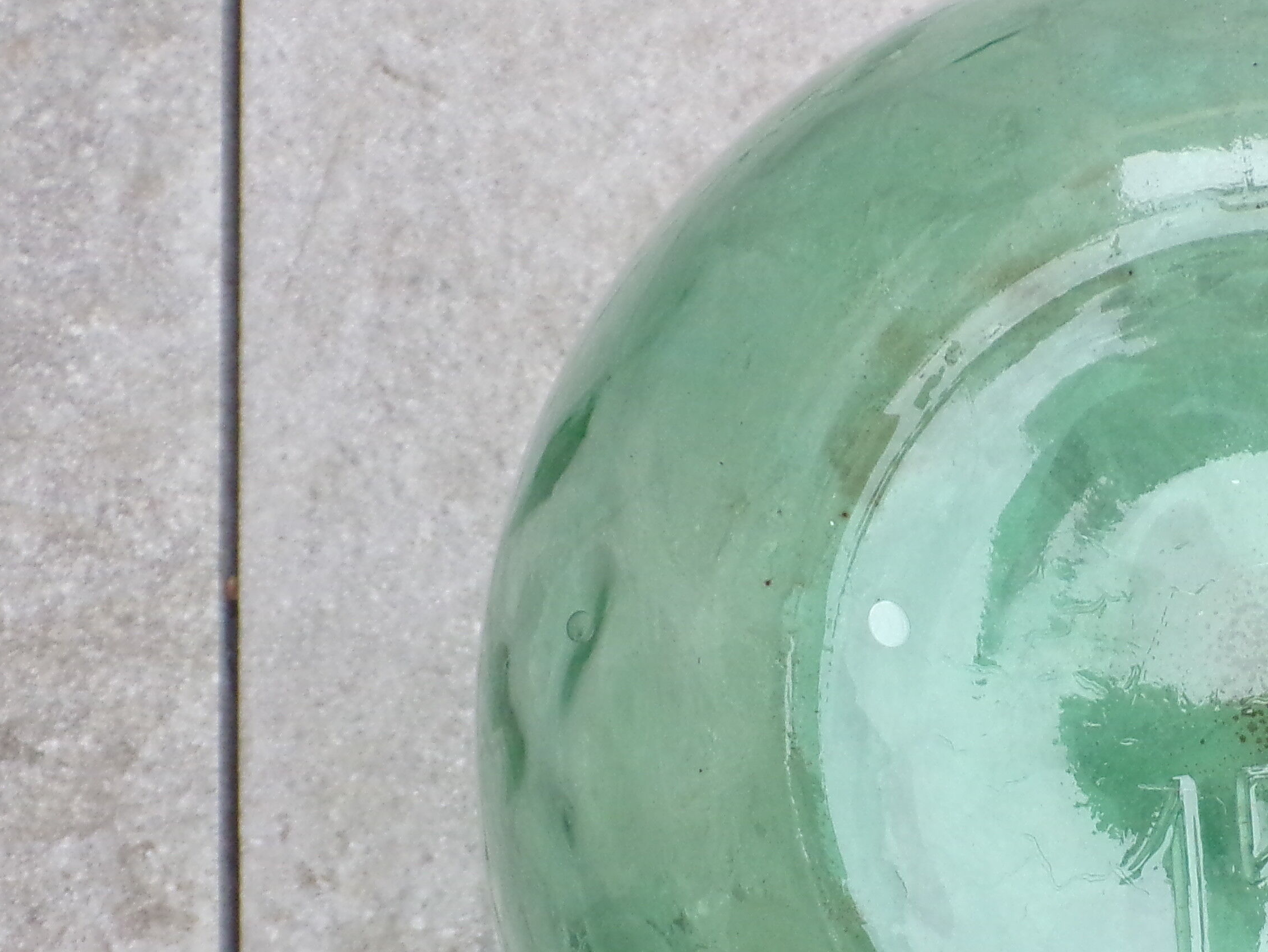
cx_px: 1201
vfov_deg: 19.2
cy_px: 758
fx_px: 2784
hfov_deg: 24.7
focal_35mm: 76
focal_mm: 6.6
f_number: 3.3
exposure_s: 1/26
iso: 200
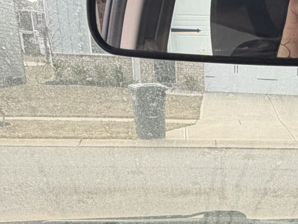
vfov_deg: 18.5
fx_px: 560
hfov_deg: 28.6
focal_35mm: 65
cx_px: 273
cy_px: 382
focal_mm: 2.22
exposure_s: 1/210
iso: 40
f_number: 2.2
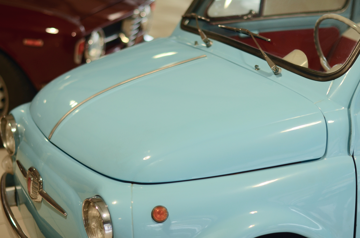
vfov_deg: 18.1
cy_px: 119
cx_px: 180
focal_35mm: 75
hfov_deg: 27.0
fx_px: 748
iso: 320
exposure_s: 1/125
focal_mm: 50
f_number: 2
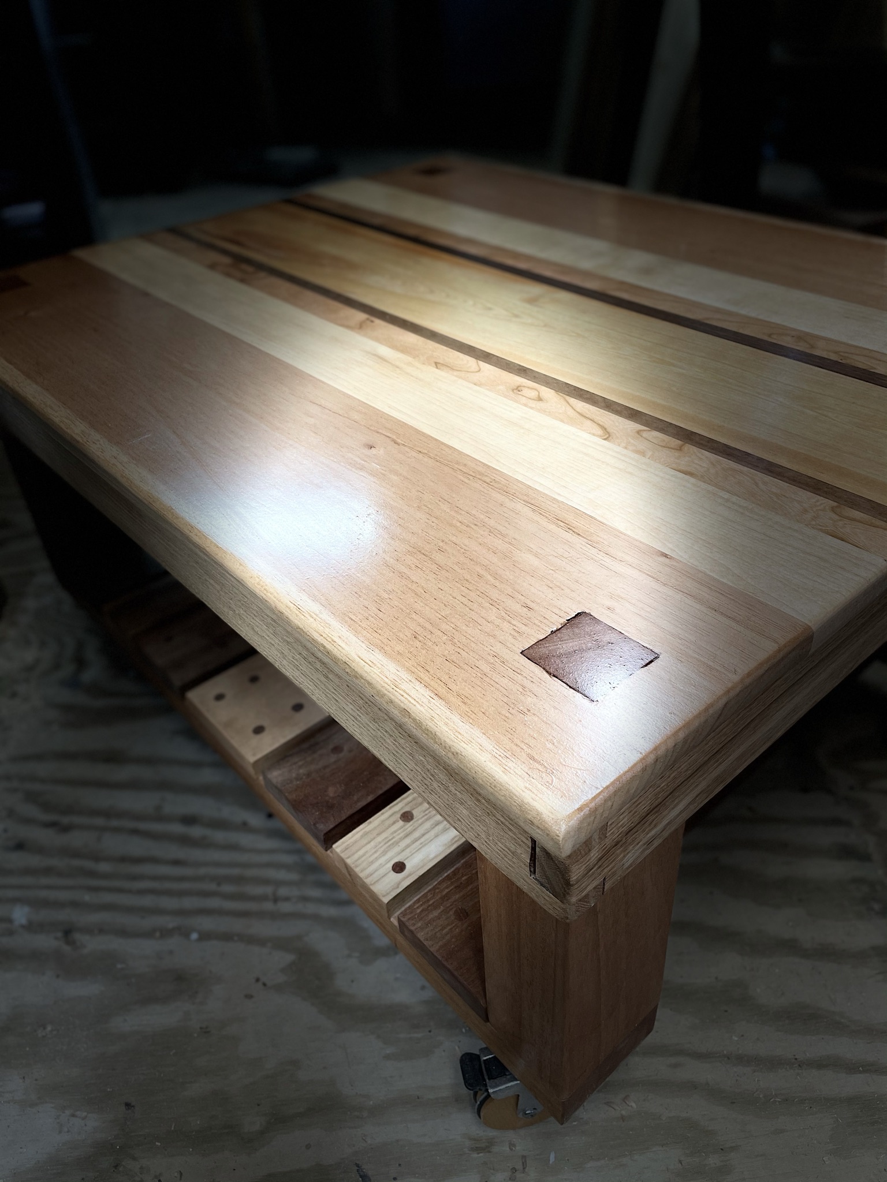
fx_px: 888
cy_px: 591
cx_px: 444
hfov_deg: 53.1
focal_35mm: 26
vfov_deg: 67.3
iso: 64
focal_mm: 4.2
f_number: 1.6
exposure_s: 1/60
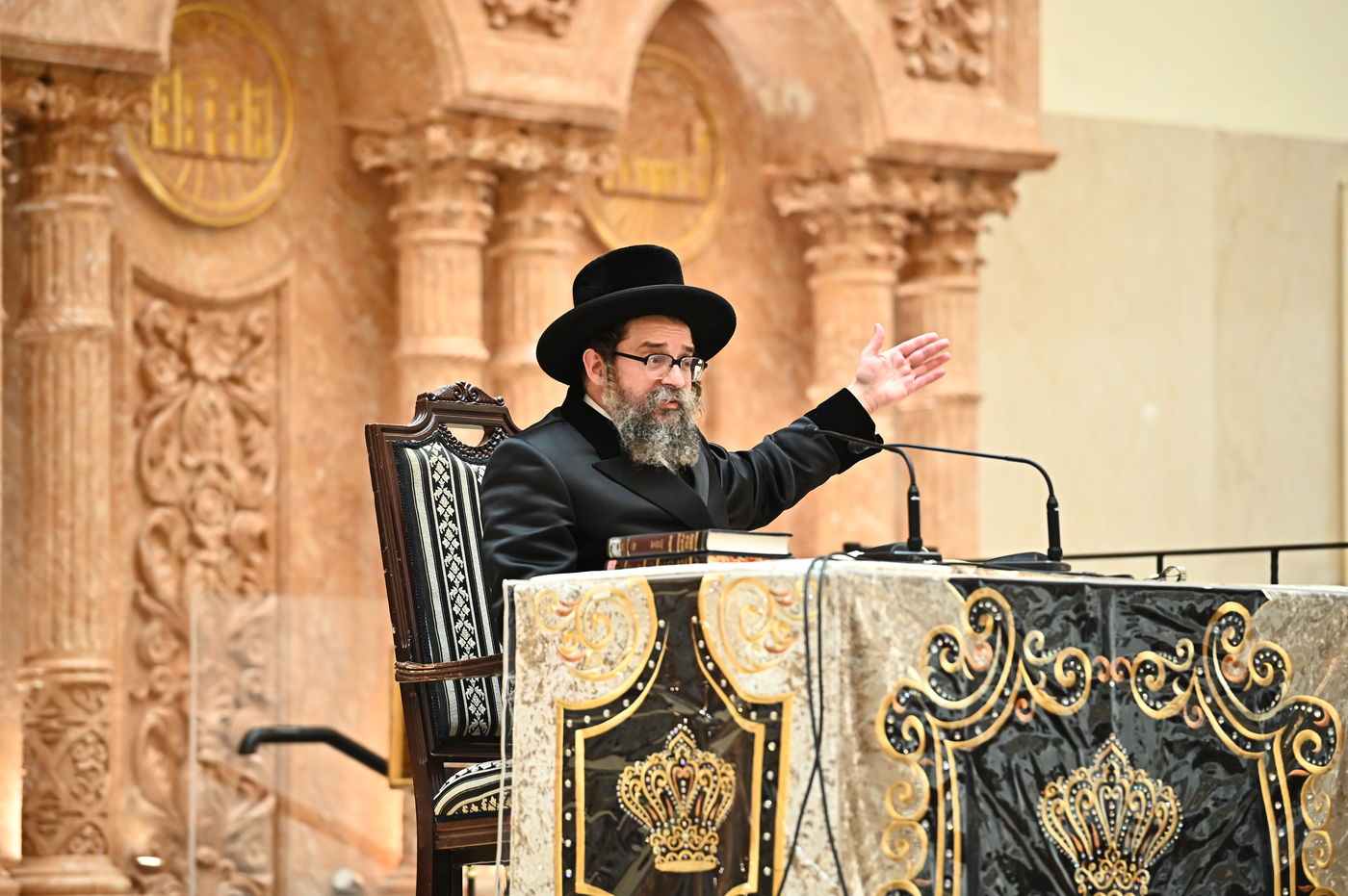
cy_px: 448
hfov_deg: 10.3
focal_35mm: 200
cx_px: 674
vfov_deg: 6.9
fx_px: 7483
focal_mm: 200
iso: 2000
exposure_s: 1/200
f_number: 4
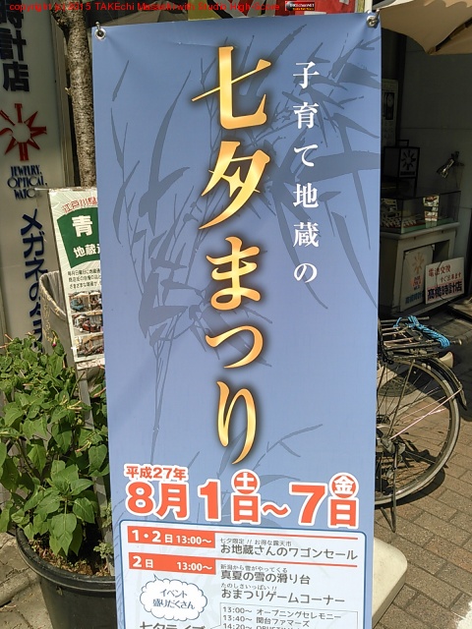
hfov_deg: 46.8
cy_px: 314
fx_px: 545
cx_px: 236
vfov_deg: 60.0
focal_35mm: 30
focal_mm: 4
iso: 100
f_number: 2.4
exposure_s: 1/850
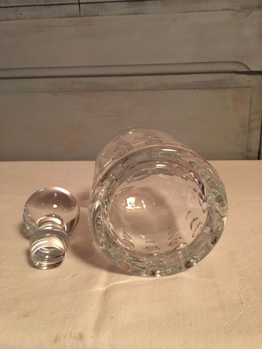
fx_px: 293
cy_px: 174
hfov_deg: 48.2
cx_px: 131
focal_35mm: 29
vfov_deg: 61.7
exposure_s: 1/17
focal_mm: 4.15
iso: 320
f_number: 2.2
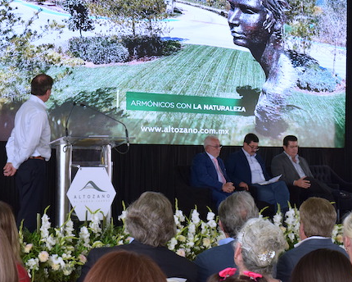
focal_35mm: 89
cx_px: 134
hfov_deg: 21.5
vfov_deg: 17.3
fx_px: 927
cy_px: 136
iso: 800
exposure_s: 1/100
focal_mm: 34
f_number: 6.3
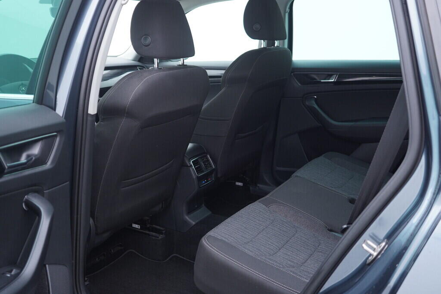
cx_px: 220
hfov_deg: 53.1
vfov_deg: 36.9
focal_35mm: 36
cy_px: 147
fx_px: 441
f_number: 2.8
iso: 250
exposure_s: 1/40
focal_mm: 24
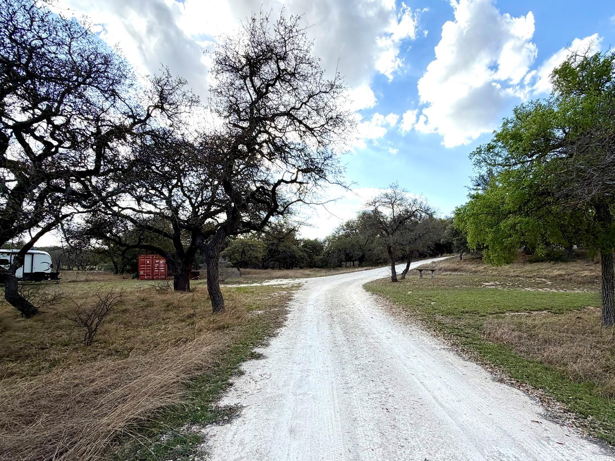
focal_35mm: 18
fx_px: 320
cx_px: 347
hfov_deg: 87.3
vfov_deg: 71.2
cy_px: 263
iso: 25
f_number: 2.2
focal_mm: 2.22
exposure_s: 1/876
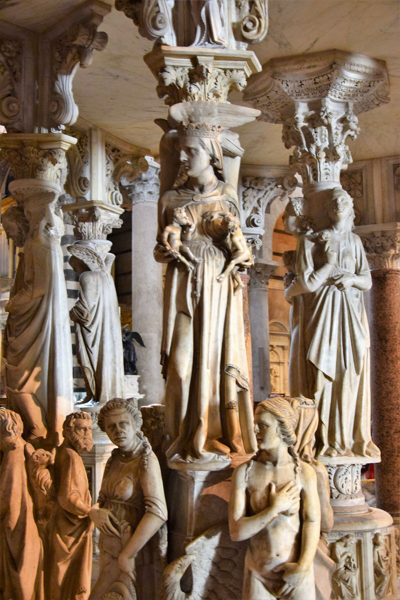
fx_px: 750
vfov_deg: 43.6
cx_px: 200
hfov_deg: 29.9
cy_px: 300
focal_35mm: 45
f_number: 4.2
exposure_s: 1/8
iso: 1600
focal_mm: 30
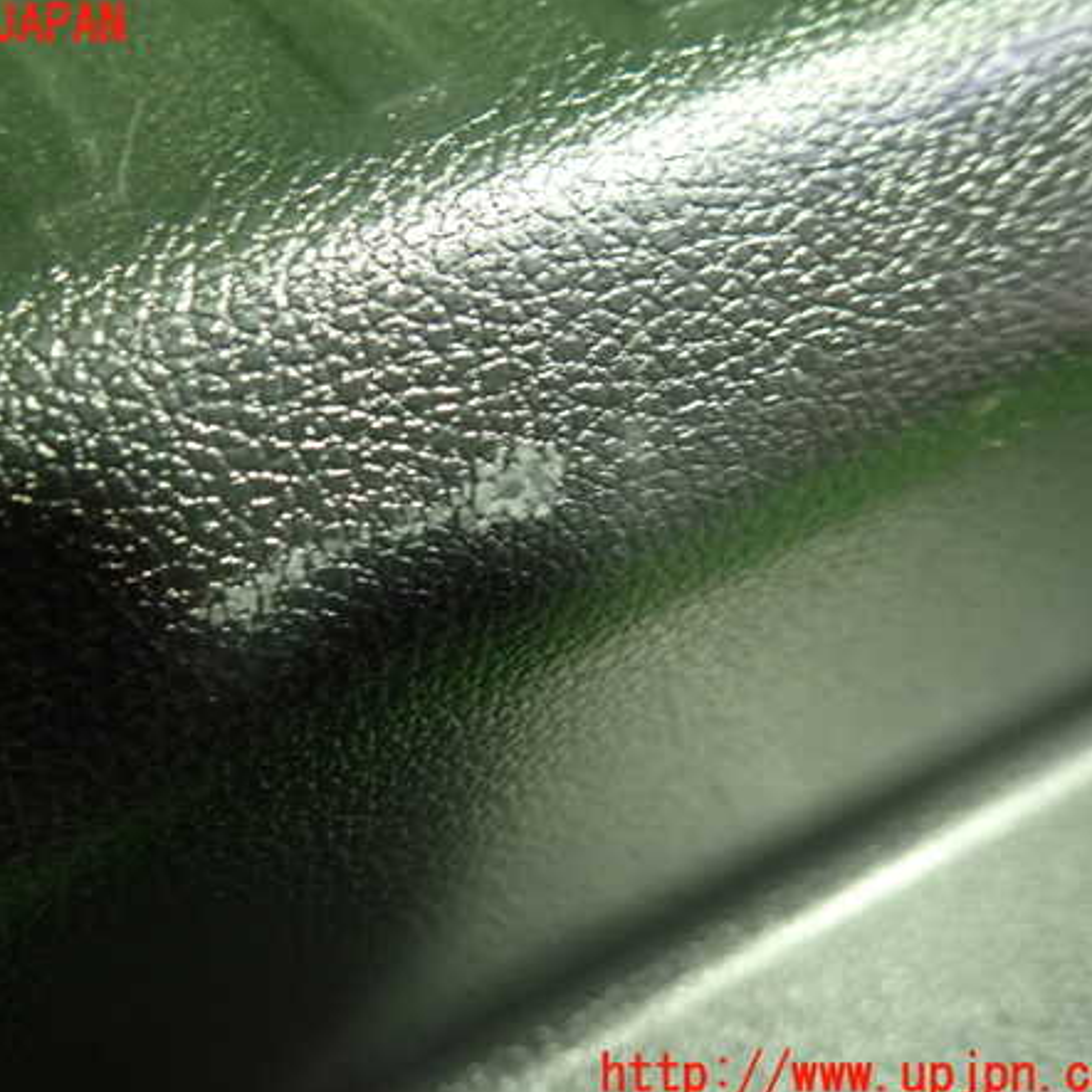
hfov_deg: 53.5
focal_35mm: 30
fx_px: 1071
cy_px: 551
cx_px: 418
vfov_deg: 54.0
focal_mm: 4.5
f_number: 2
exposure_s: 1/30
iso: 500
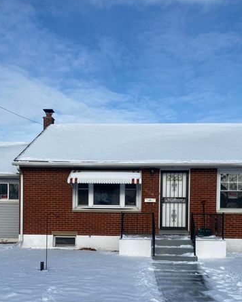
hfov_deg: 39.1
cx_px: 113
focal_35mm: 38
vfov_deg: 46.7
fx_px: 340
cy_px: 216
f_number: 1.8
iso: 32
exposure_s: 1/4444
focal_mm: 4.25
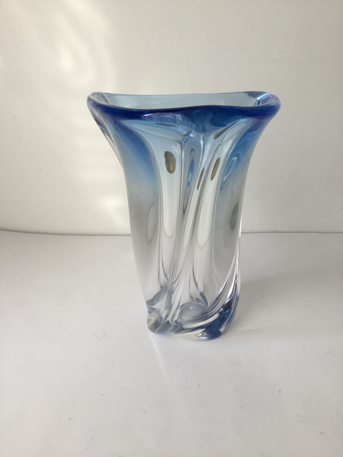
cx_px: 172
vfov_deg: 58.4
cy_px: 228
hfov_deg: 45.4
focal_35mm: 31
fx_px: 410
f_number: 2.4
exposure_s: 1/100
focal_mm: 3.3
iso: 40
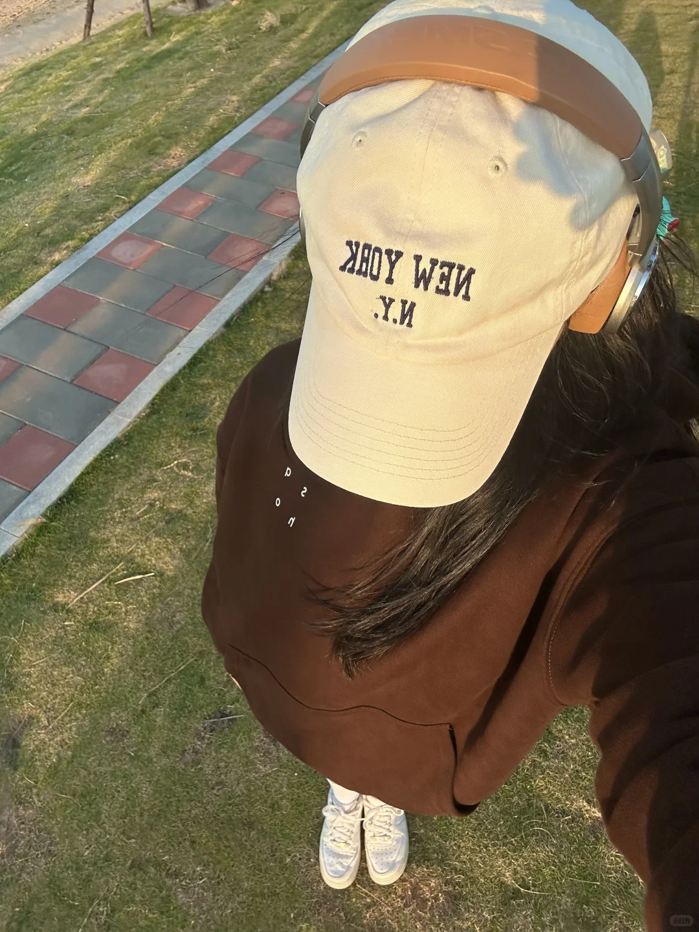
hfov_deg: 58.9
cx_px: 350
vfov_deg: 73.9
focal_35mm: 23
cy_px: 466
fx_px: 619
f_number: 1.9
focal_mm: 2.69
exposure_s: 1/1000
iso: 25
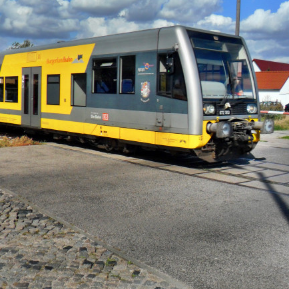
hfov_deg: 38.3
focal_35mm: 44
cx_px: 139
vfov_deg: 38.1
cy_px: 108
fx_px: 416
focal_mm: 4.9
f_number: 8.9
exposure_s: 1/350
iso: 80
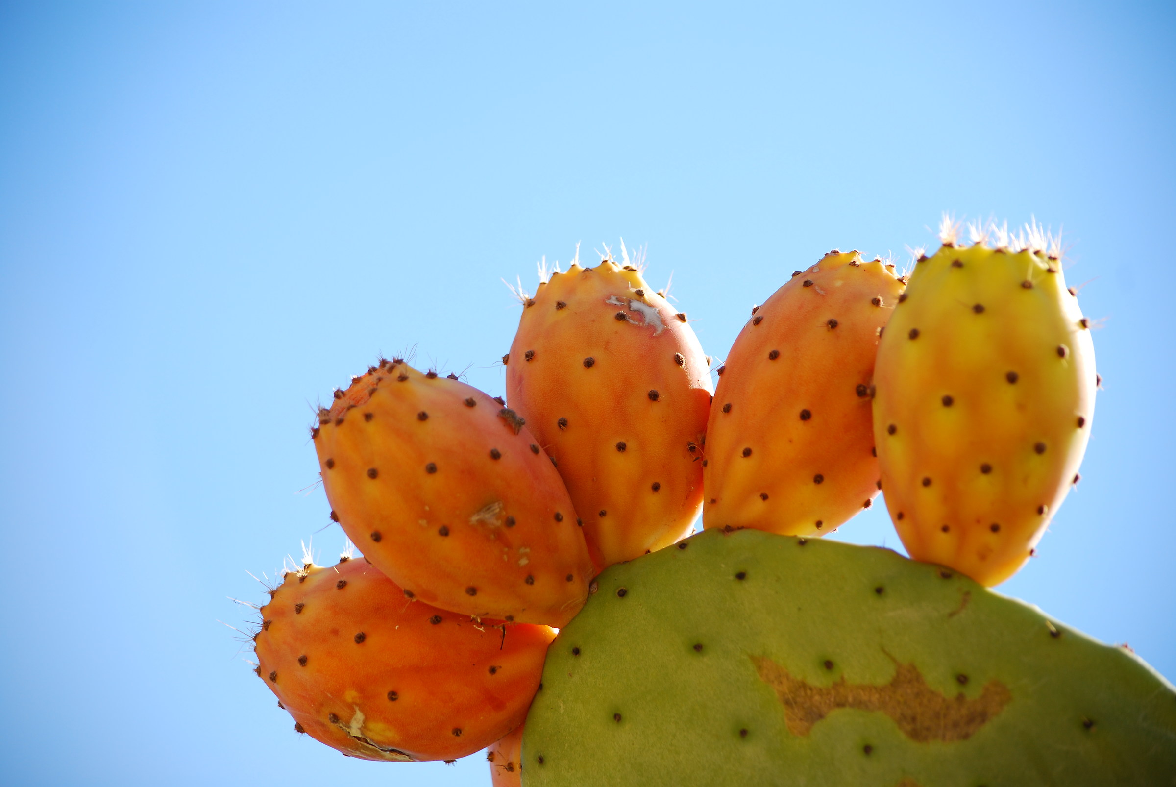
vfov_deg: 9.4
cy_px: 394
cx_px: 588
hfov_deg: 13.9
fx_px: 4807
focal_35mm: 147
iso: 100
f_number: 4.8
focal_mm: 98
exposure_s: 1/320
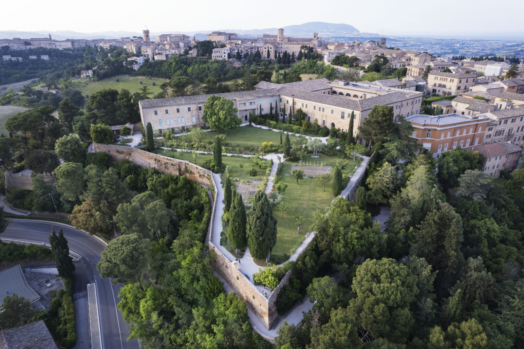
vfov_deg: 57.2
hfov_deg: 78.6
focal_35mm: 22
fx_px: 320
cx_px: 262
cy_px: 174
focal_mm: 8.38
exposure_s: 1/350
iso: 110
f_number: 2.8
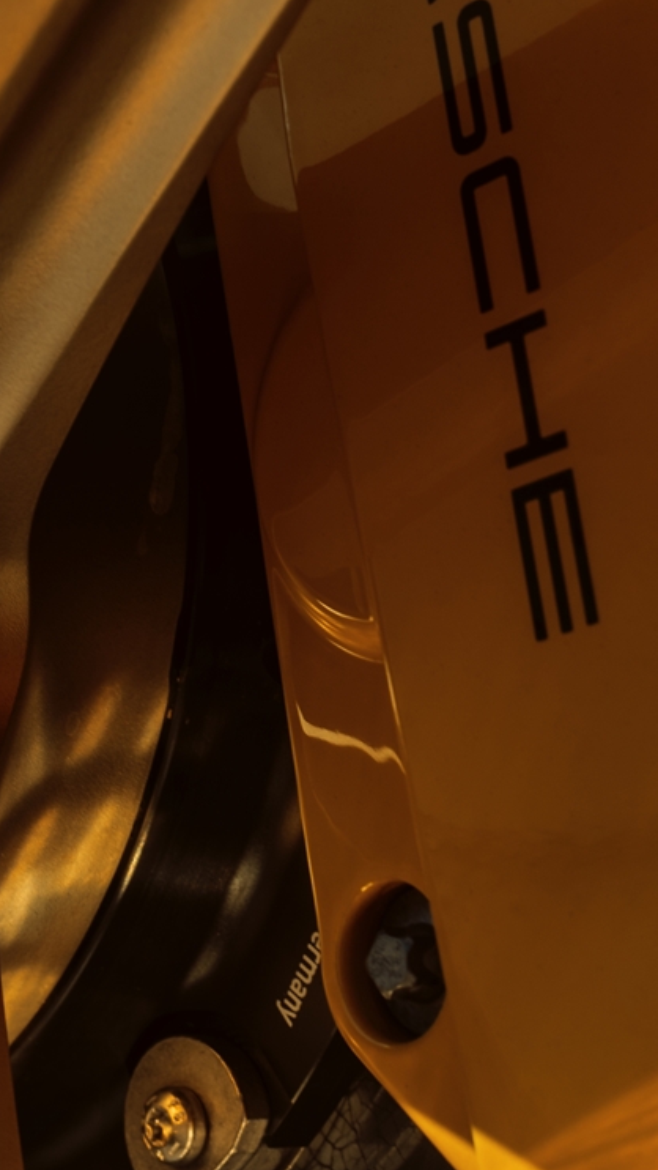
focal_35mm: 92
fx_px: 2853
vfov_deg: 23.1
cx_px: -546
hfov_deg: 12.0
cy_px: 482
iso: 100
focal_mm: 34
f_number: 9
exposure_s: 1/200
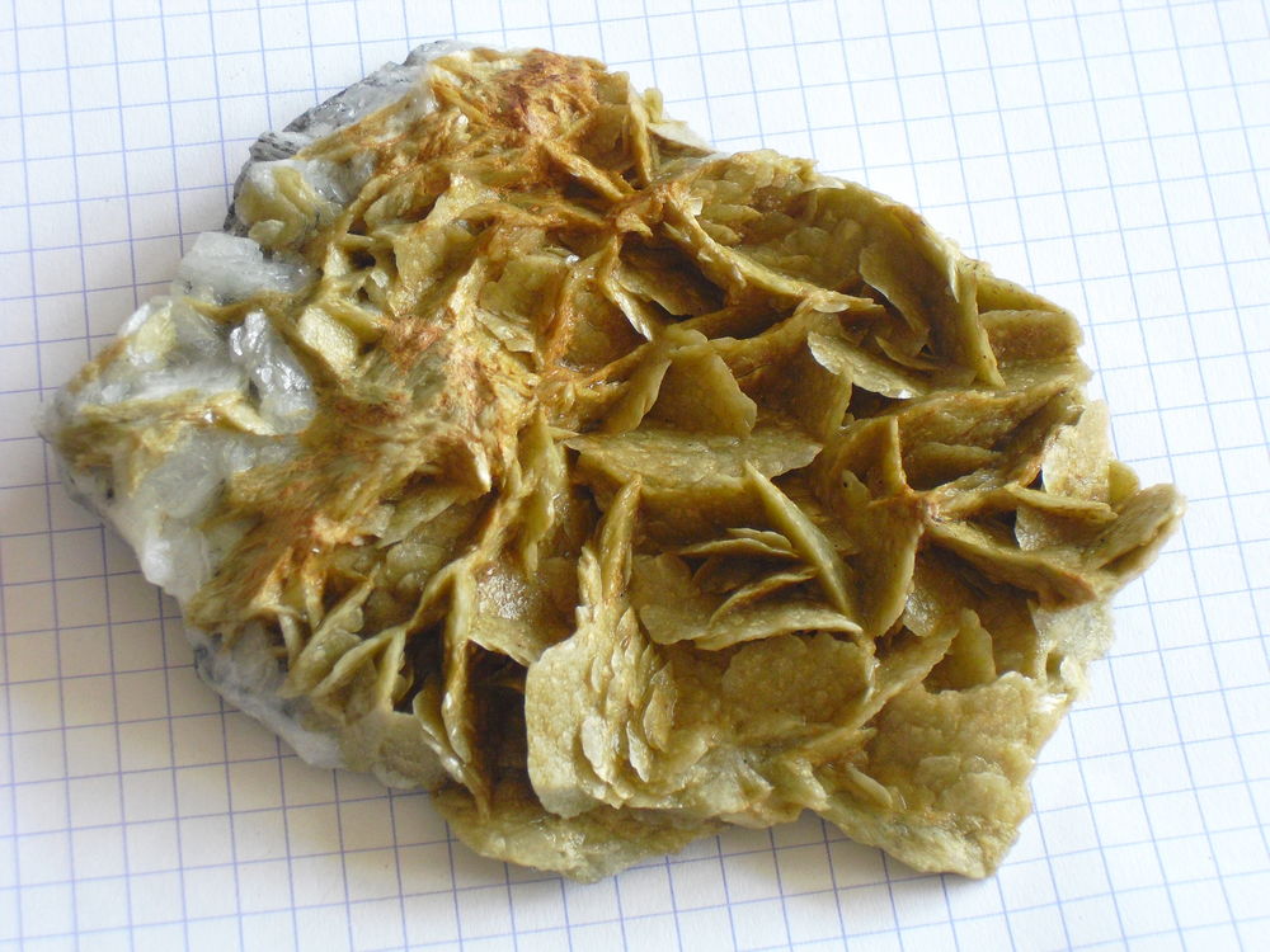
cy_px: 476
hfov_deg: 22.0
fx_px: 3265
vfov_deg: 16.6
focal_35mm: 89
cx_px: 635
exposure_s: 1/100
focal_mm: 15.7
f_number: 5.1
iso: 400
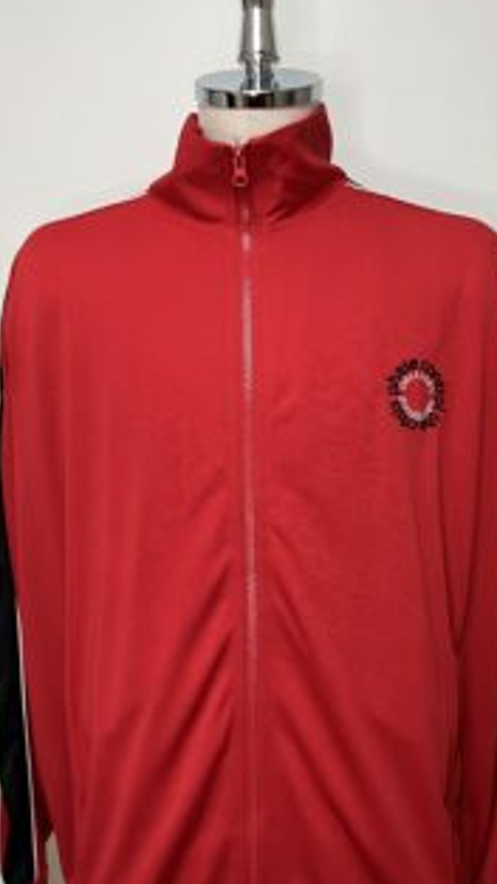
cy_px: 525
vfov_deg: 51.3
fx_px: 914
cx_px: 280
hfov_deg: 30.4
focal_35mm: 39
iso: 100
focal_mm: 3.99
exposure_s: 1/50
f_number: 1.8
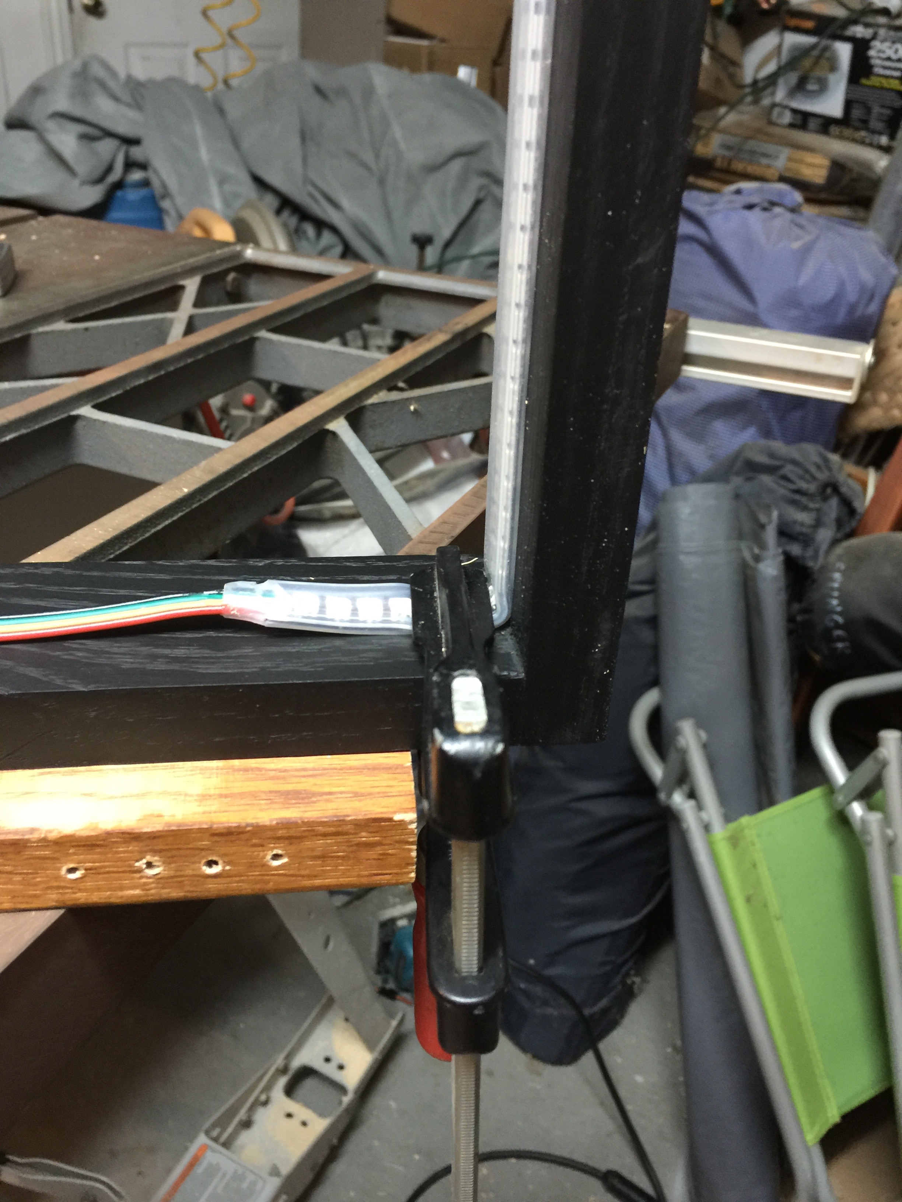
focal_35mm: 29
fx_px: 1008
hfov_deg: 48.2
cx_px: 451
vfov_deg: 61.7
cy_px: 601
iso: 80
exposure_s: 1/4
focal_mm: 4.15
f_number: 2.2
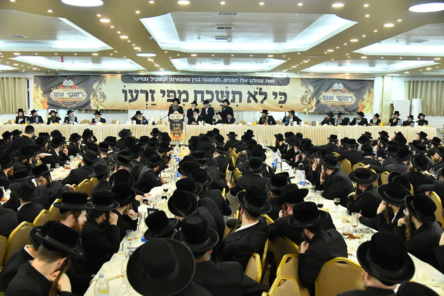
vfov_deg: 38.9
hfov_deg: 55.8
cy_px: 148
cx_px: 222
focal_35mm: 34
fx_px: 419
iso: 4000
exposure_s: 1/250
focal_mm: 34
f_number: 5
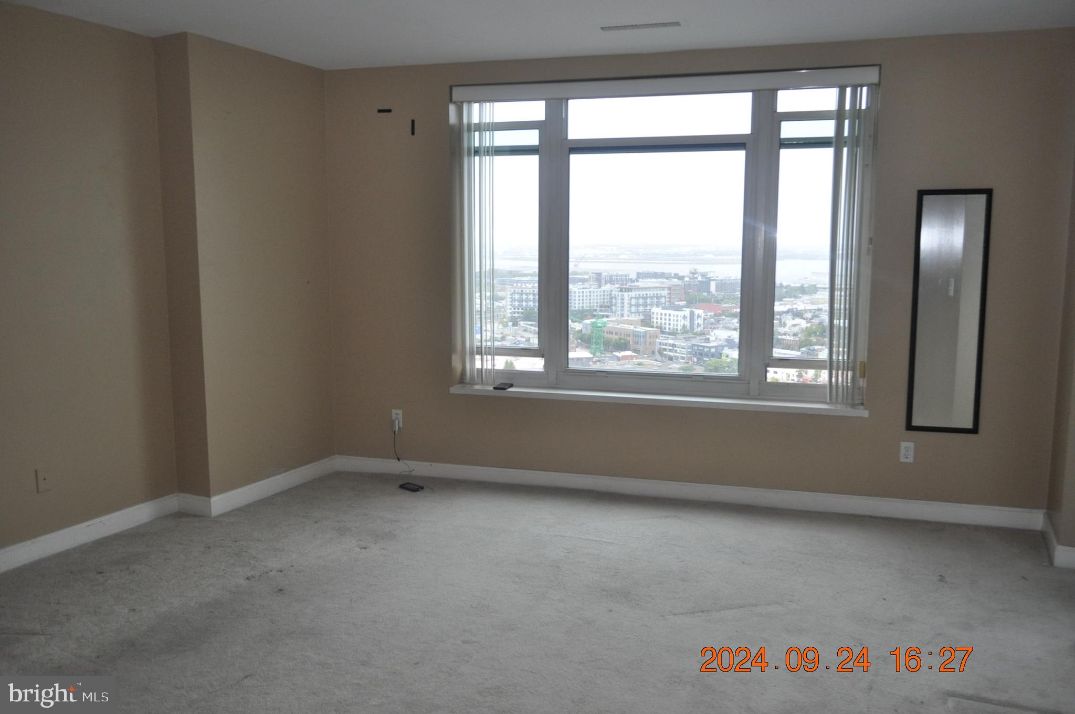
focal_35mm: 27
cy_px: 357
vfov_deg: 47.8
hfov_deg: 67.4
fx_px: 805
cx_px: 538
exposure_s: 1/80
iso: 800
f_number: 3.5
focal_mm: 18
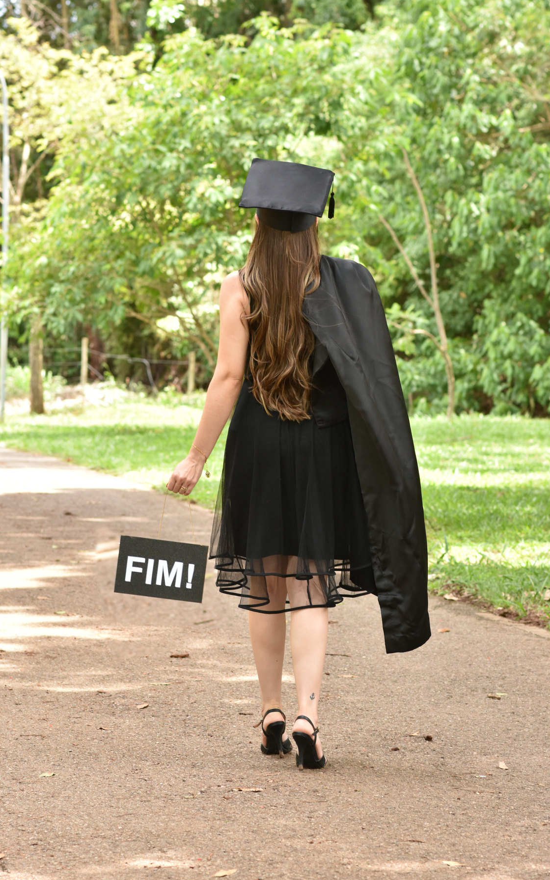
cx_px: 271
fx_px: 3130
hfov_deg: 10.0
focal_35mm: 131
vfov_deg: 16.0
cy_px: 439
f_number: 5.6
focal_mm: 85
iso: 500
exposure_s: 1/200
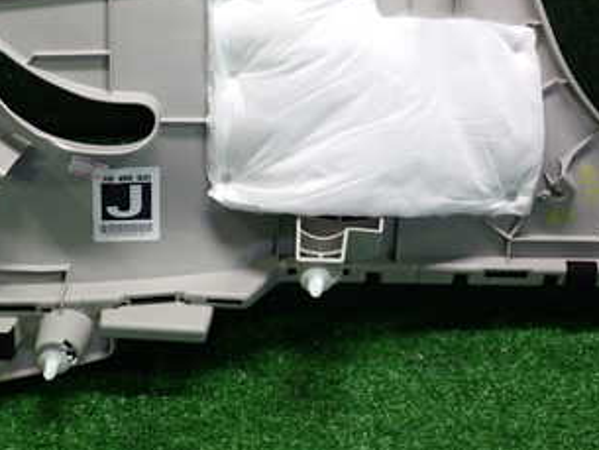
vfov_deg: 24.6
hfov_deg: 32.7
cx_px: 318
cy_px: 120
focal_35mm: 59
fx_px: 1021
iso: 320
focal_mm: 5.4
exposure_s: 1/40
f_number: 2.3
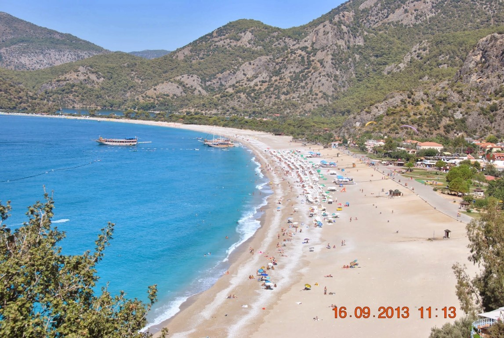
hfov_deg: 33.4
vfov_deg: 22.7
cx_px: 252
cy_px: 169
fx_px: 841
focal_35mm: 60
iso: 100
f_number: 8
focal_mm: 40
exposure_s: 1/250
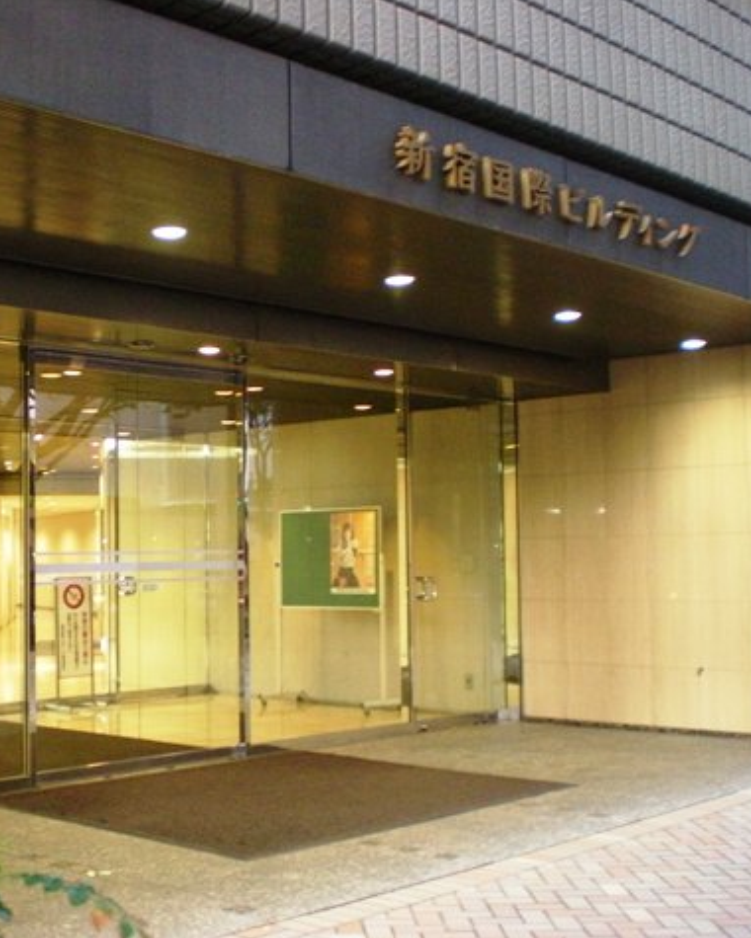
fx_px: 1389
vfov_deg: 37.3
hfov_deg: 30.0
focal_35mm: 50
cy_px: 466
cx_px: 235
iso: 520
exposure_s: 1/8
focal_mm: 6.3
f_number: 3.1
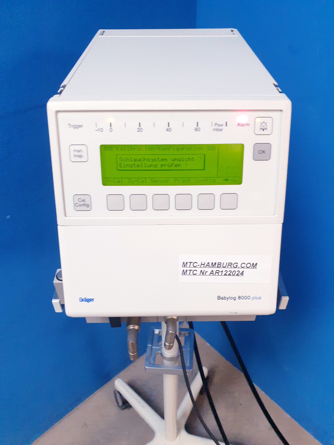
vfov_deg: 67.3
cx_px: 167
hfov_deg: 53.1
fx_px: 334
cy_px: 222
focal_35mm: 26
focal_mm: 4.3
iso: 320
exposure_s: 1/100
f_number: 2.4
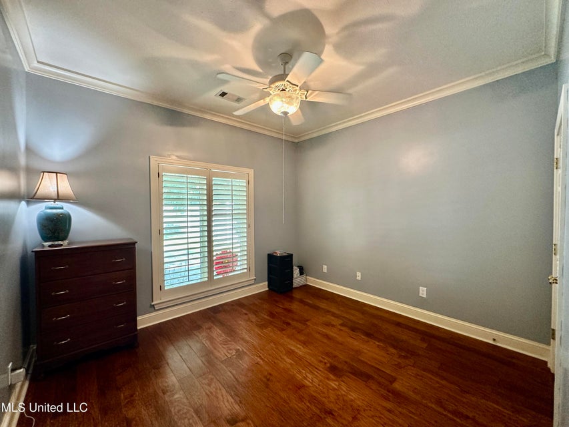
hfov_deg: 102.1
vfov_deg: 85.7
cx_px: 284
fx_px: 230
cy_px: 214
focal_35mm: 14
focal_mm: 2.22
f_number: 2.2
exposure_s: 1/60
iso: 320
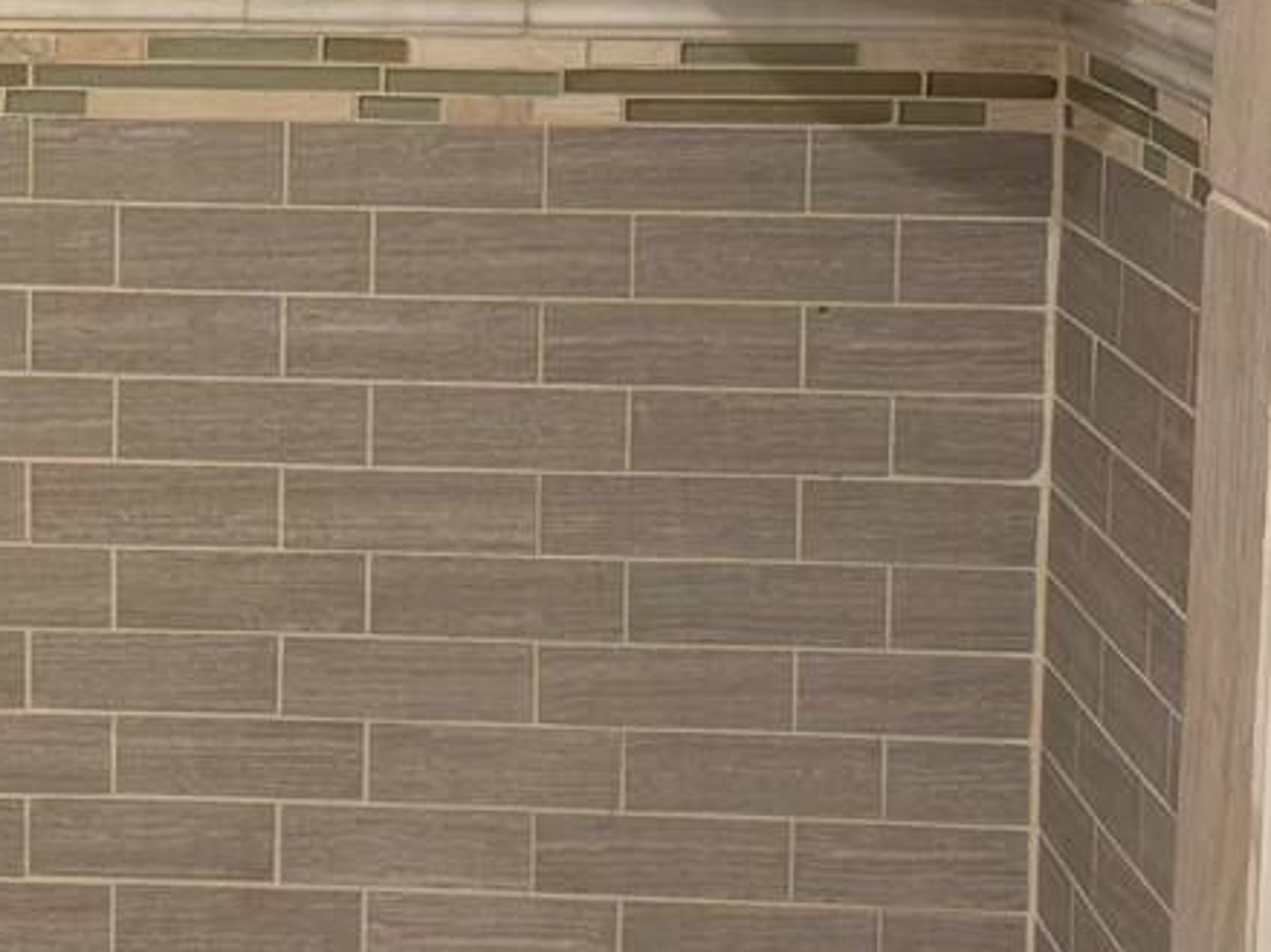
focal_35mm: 112
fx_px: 4111
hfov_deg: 16.9
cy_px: 52
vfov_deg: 13.1
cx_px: -177
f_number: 1.78
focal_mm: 6.76
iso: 64
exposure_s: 1/120
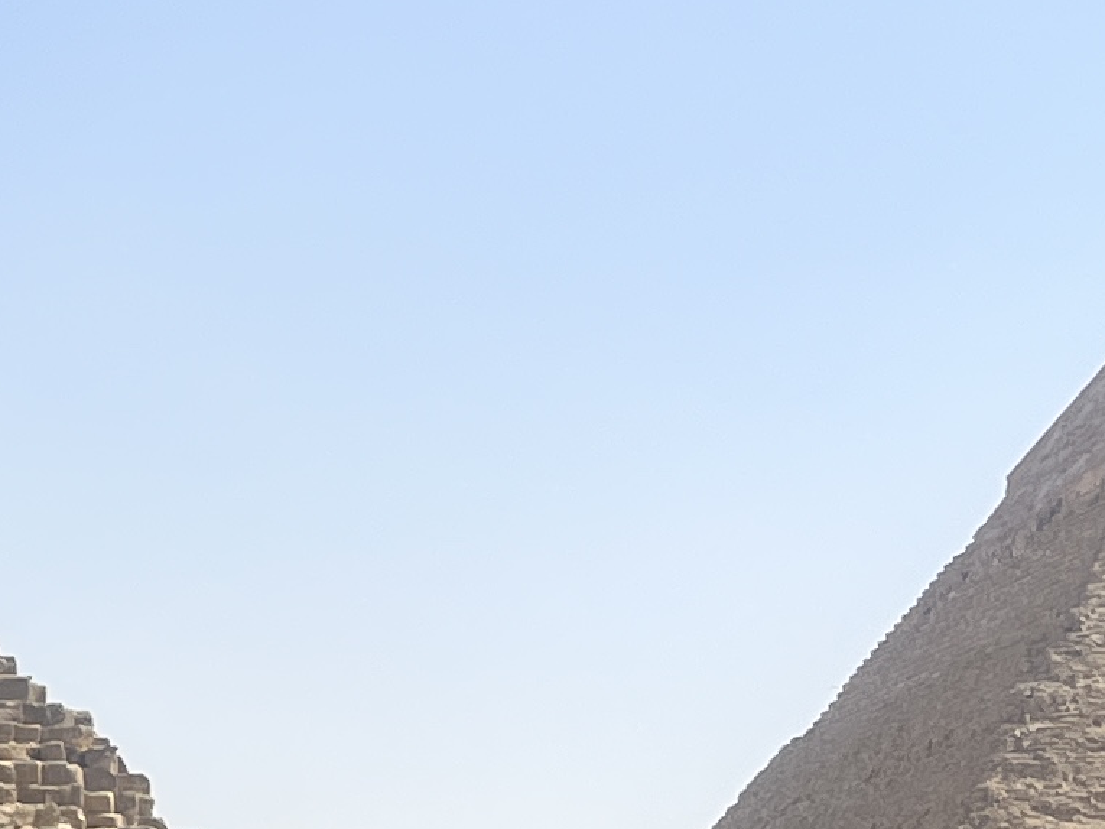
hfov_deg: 12.4
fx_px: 4374
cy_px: 826
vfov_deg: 10.7
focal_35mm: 137
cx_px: -1212
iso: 50
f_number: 1.6
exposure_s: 1/3745
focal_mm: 5.1
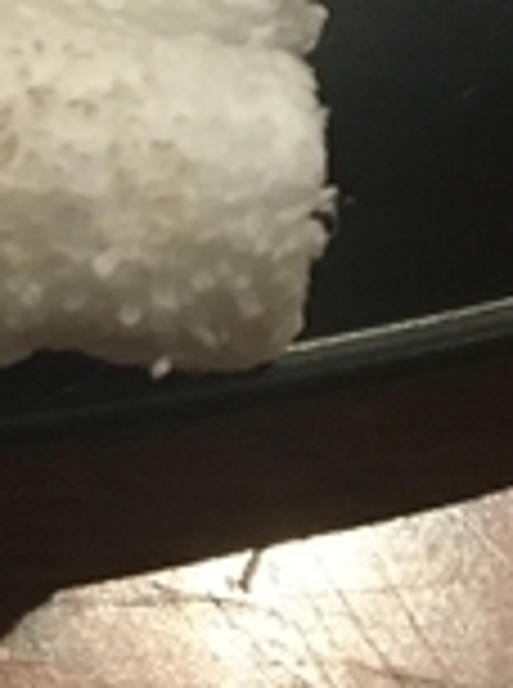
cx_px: -760
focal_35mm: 152
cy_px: -684
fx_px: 3016
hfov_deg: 8.7
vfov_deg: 11.7
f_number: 2.2
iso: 125
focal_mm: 4.15
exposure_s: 1/30
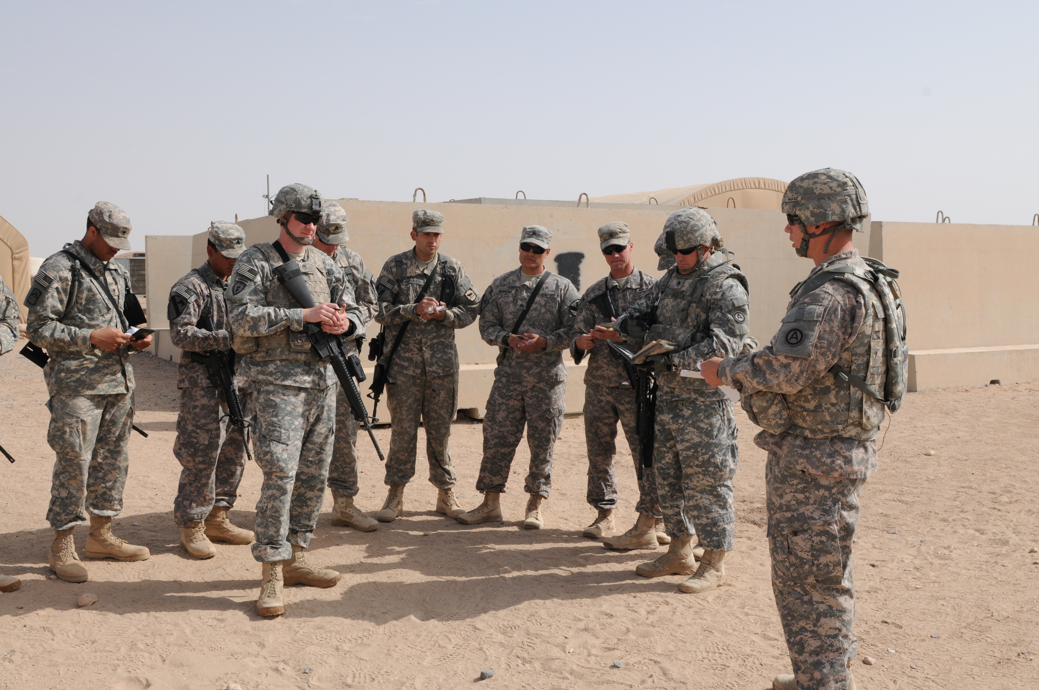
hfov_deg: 49.6
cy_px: 345
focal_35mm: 39
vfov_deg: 34.1
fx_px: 1124
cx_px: 520
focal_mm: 26
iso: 400
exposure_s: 1/500
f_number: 11
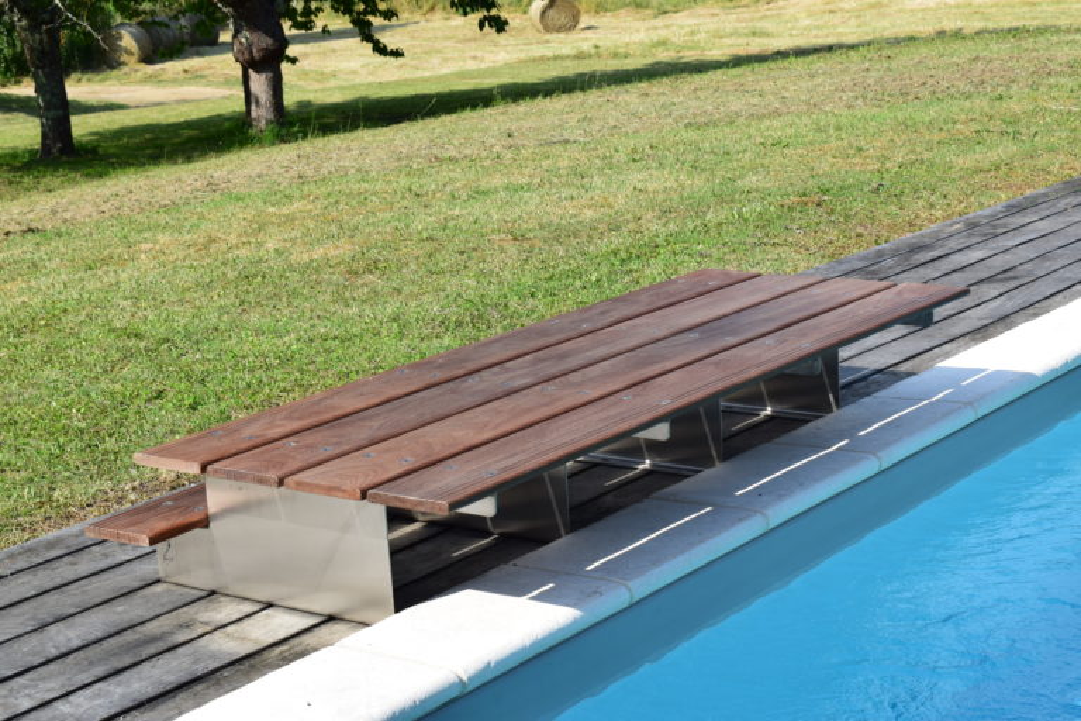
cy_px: 360
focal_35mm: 68
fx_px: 2027
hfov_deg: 29.9
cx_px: 540
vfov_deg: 20.2
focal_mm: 45
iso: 400
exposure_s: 1/400
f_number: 11
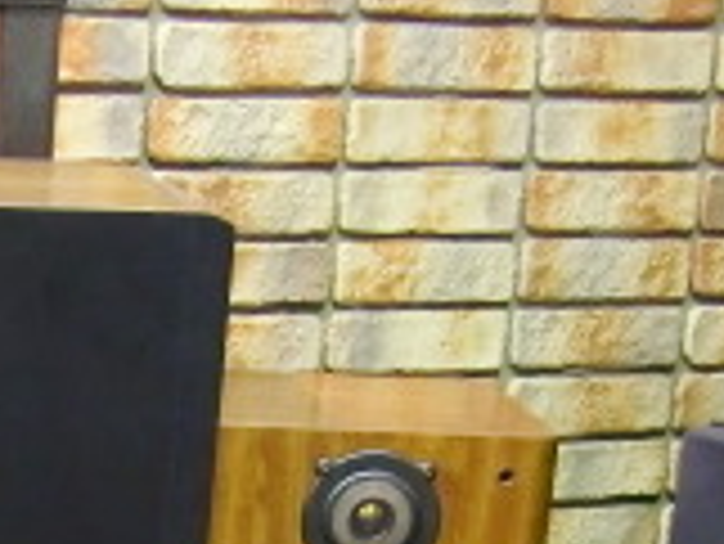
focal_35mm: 155
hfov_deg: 12.1
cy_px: 1043
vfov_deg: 9.1
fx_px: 3244
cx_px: -364
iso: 400
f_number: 3
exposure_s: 1/13
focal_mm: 6.9
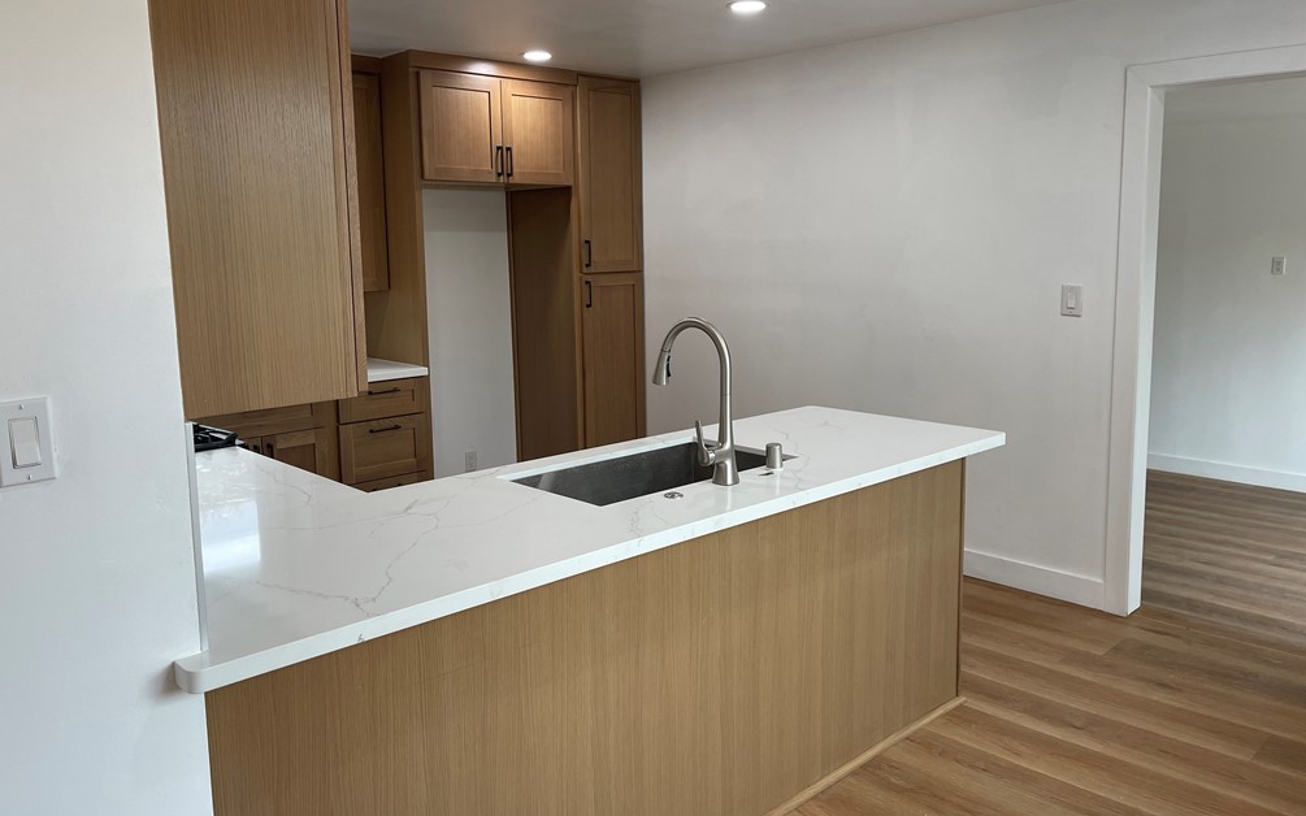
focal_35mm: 27
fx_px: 961
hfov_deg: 68.4
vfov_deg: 46.0
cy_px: 369
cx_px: 646
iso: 80
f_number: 1.6
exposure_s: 1/120
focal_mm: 5.1
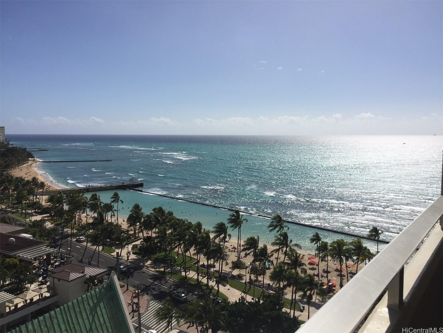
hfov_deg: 61.7
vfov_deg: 48.2
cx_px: 222
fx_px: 371
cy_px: 166
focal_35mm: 29
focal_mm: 4.15
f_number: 2.2
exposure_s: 1/5650
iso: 32
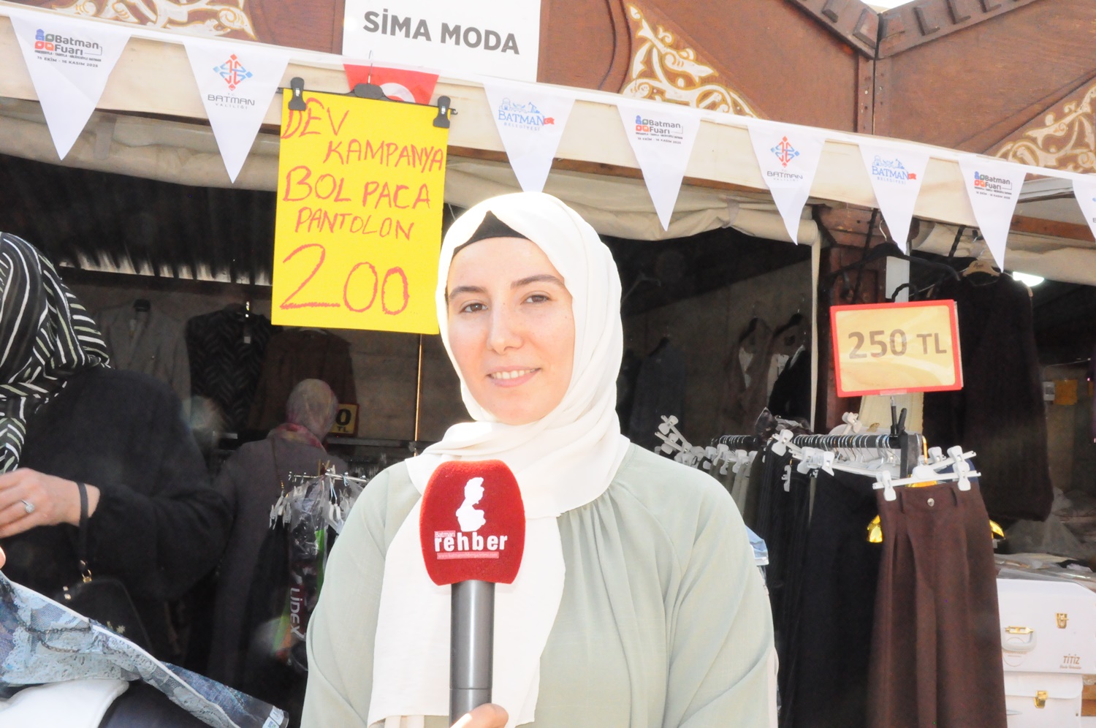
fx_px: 4105
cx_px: 548
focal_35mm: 135
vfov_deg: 10.1
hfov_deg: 15.2
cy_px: 364
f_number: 36
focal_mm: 90
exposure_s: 1/200
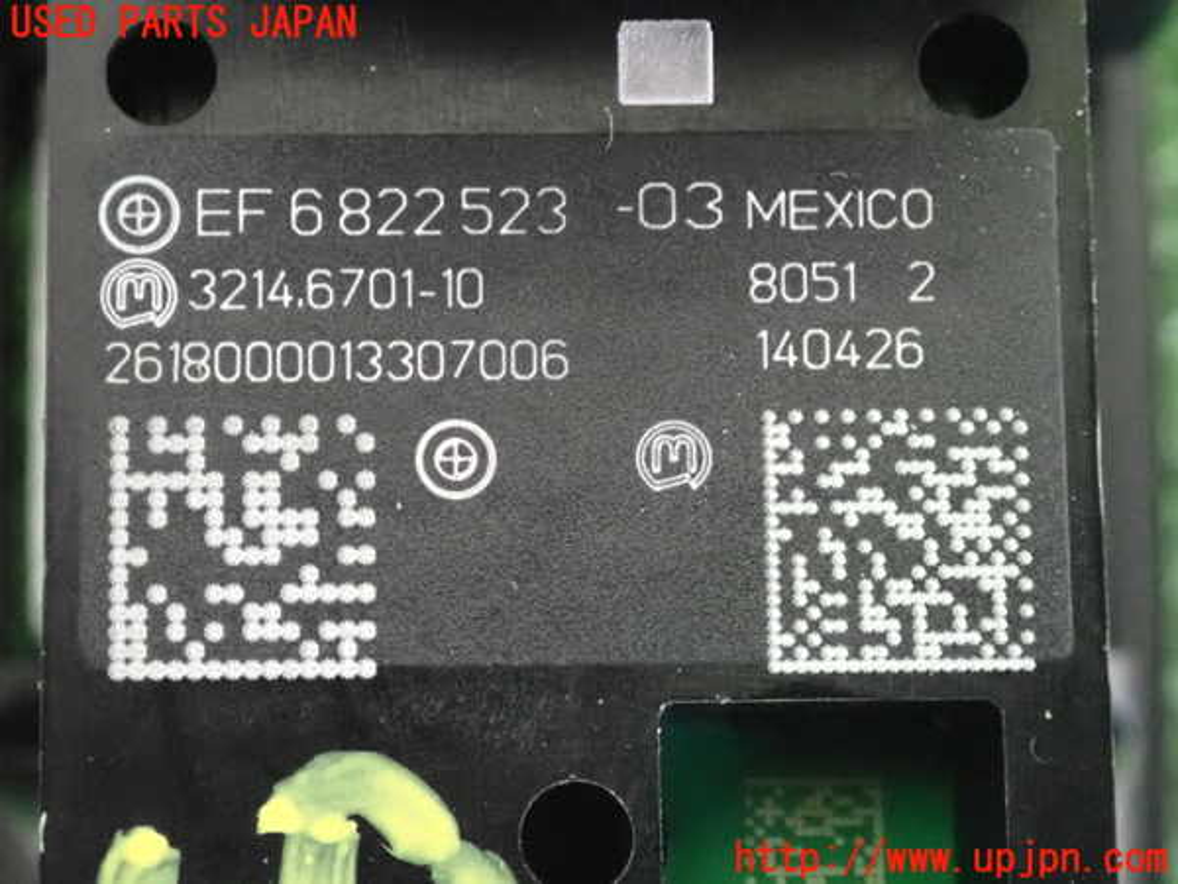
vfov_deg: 14.8
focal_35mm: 100
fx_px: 3403
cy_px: 442
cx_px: 589
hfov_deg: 19.6
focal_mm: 18
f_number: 4.9
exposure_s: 1/200
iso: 6400
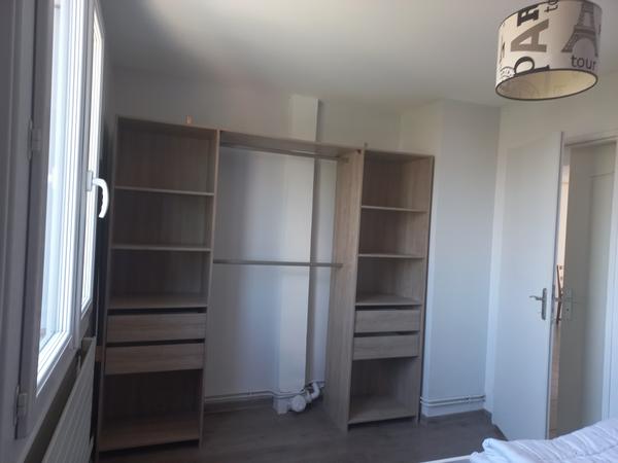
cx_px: 309
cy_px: 232
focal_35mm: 25
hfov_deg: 69.4
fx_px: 446
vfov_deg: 54.9
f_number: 1.8
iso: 100
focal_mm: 4.6
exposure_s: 1/50
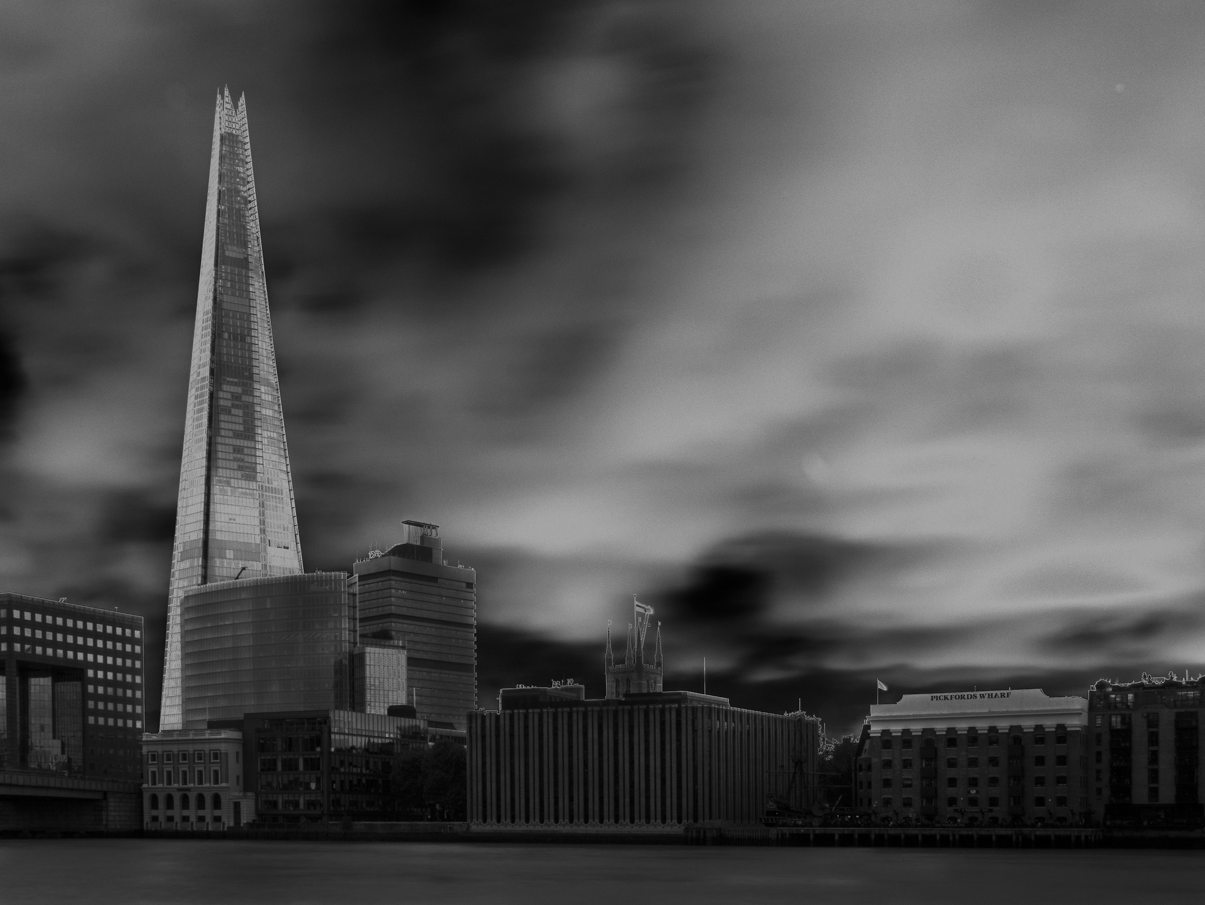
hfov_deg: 49.0
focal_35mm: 38
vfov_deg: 37.7
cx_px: 602
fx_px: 1323
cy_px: 452
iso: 200
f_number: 16
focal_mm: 19
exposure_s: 13
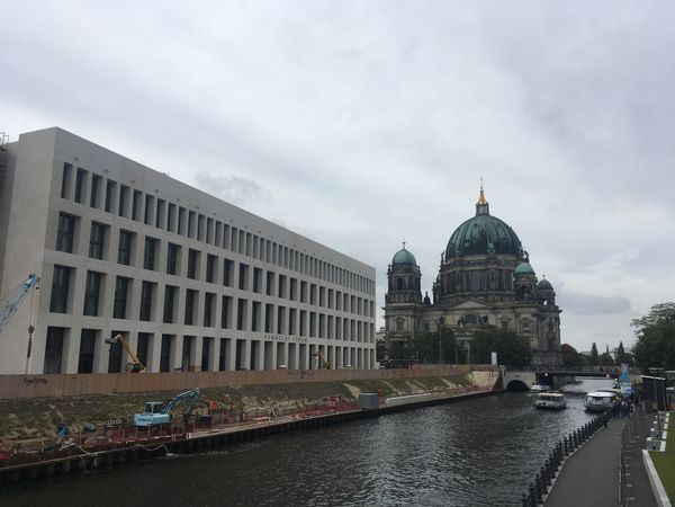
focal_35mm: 29
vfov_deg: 48.2
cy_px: 254
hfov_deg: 61.7
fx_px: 565
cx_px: 338
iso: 25
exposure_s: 1/1603
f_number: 2.2
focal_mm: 4.15
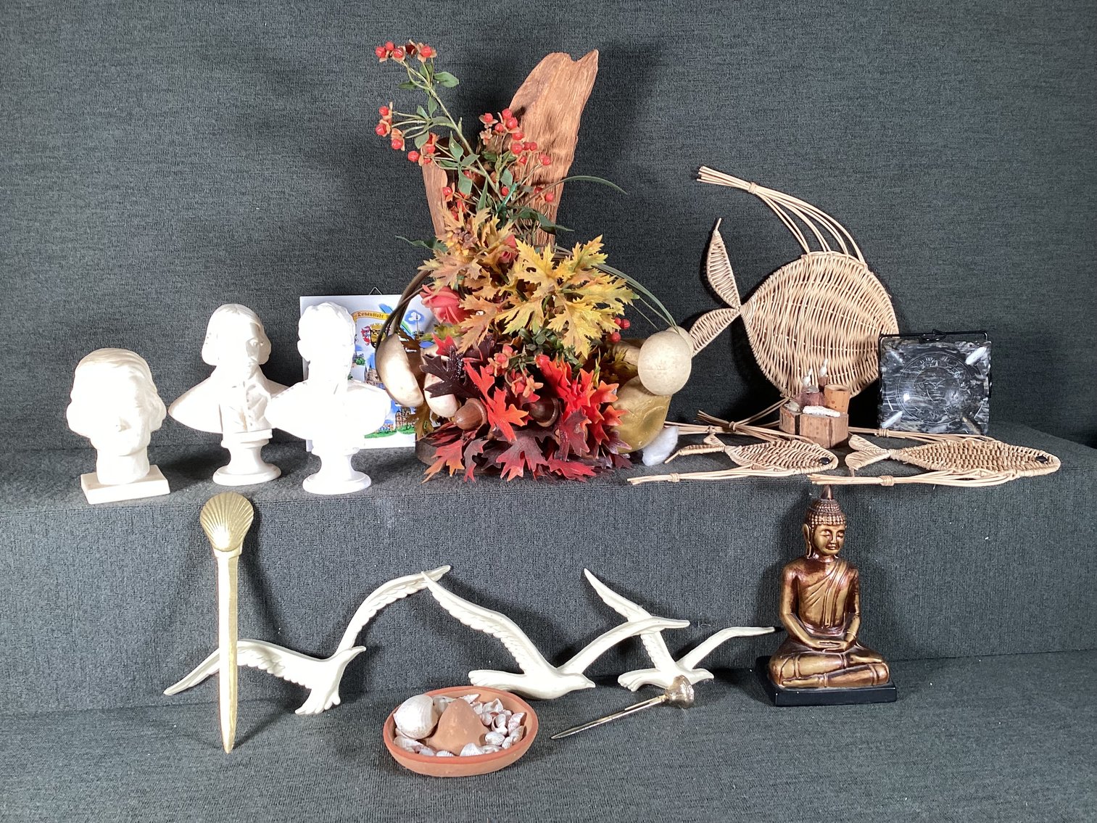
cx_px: 548
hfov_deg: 58.3
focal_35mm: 31
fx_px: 982
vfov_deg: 45.4
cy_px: 412
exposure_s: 1/50
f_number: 2.4
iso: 64
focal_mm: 3.3
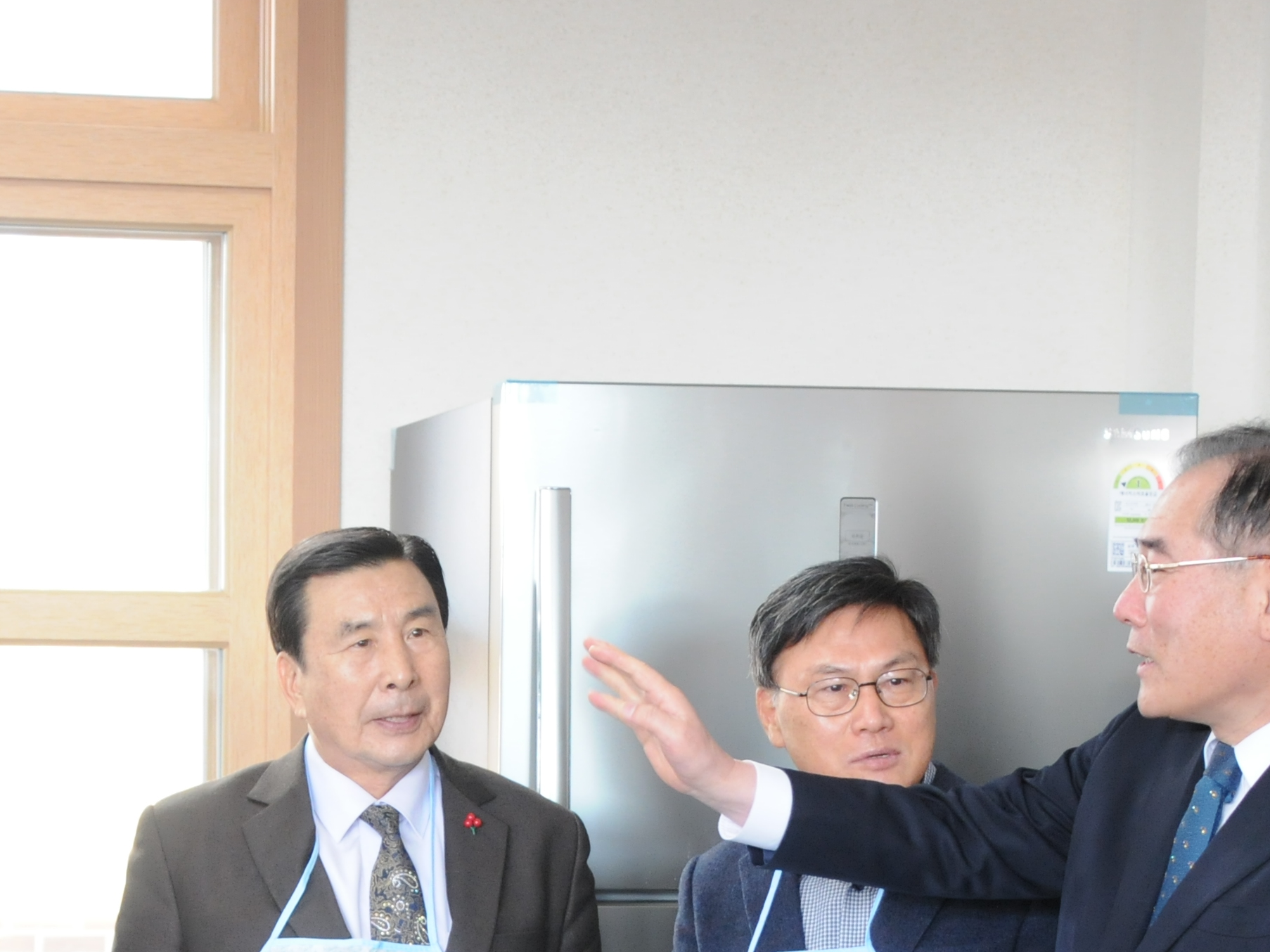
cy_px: 913
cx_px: 359
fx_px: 4769
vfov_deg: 11.3
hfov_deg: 15.1
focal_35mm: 130
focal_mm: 38
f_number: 5
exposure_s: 1/100
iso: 800
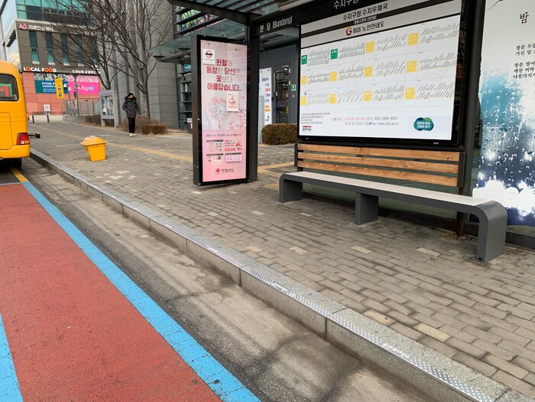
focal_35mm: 26
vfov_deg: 53.1
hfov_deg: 67.3
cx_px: 268
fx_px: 402
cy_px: 201
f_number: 1.8
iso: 25
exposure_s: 1/226
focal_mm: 4.25
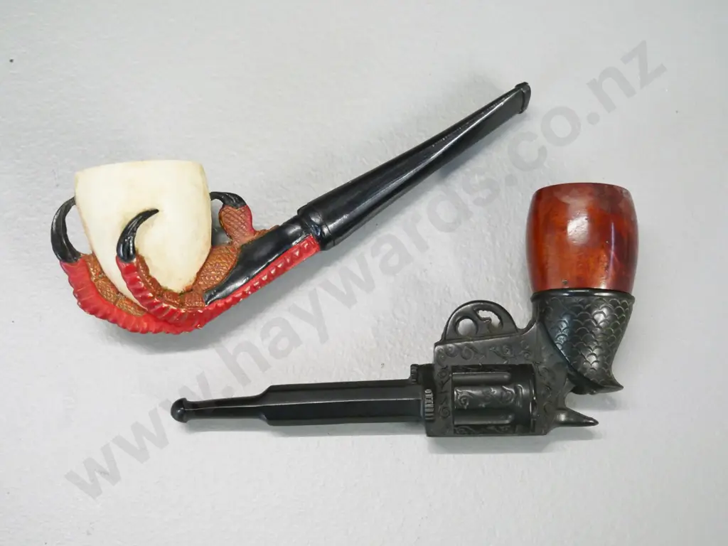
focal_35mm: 54
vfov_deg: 27.0
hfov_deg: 35.5
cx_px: 364
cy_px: 273
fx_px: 1136
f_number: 5.6
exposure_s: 1/80
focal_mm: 27
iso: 3200
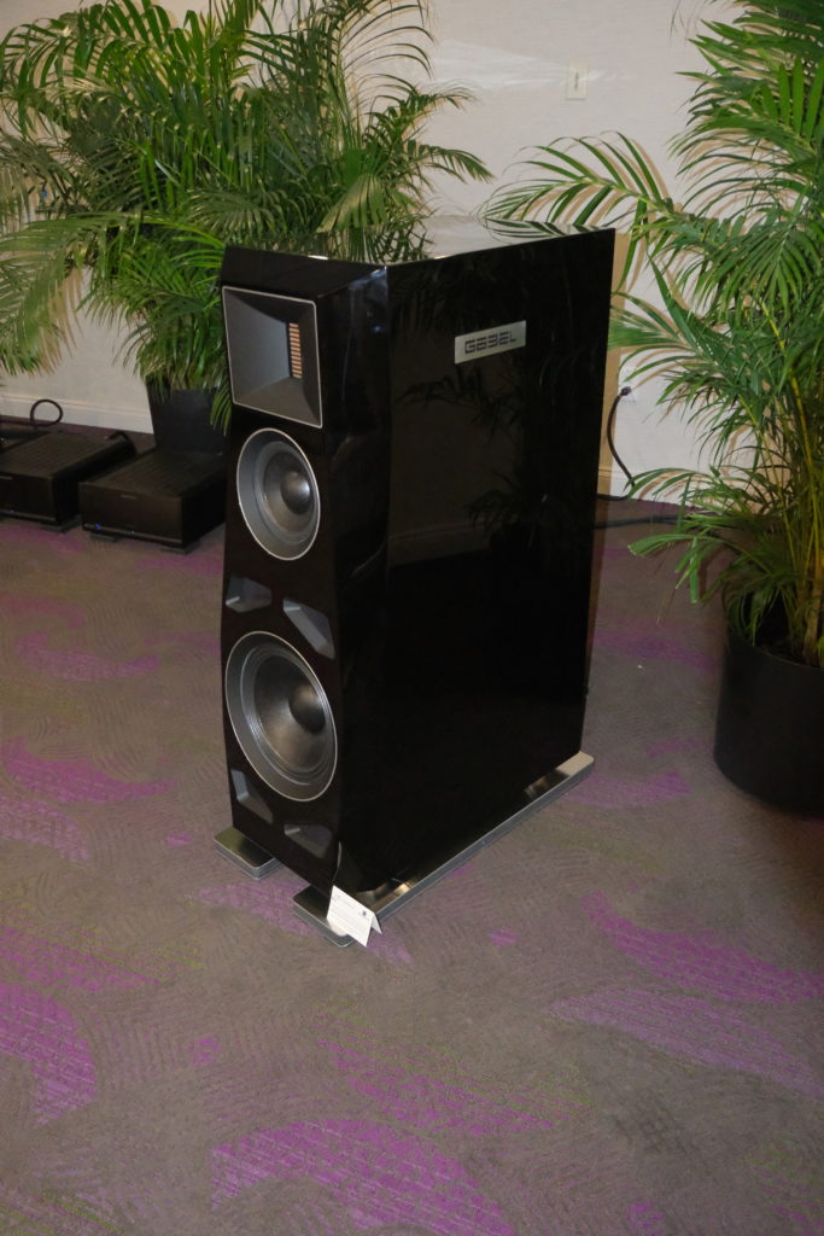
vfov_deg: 63.7
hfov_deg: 45.0
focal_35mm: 29
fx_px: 995
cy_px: 618
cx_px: 412
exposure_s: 1/60
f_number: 4
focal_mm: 19.2
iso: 12800
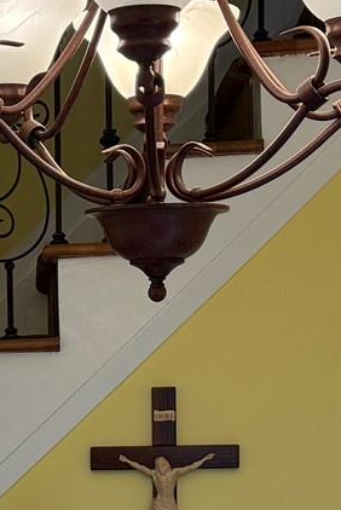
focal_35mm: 121
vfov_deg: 16.6
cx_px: -41
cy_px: 510
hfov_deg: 11.2
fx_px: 1716
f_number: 1.78
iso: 200
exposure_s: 1/223
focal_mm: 6.76
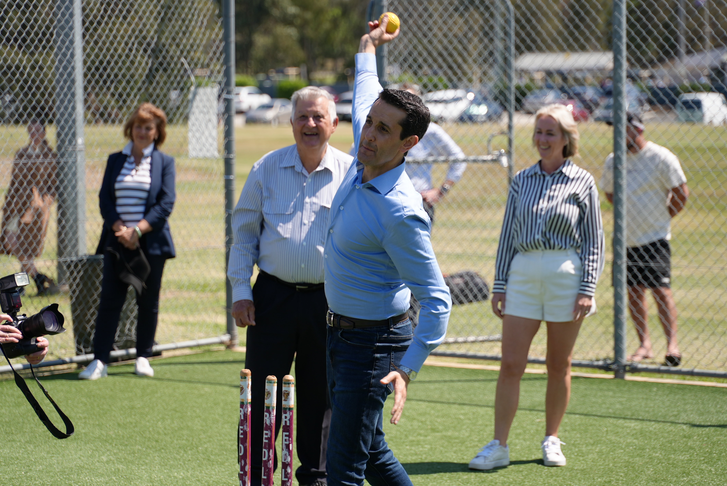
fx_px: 2243
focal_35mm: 111
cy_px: 243
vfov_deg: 12.4
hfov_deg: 18.4
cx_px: 364
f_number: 4.5
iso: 80
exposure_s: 1/640
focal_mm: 111
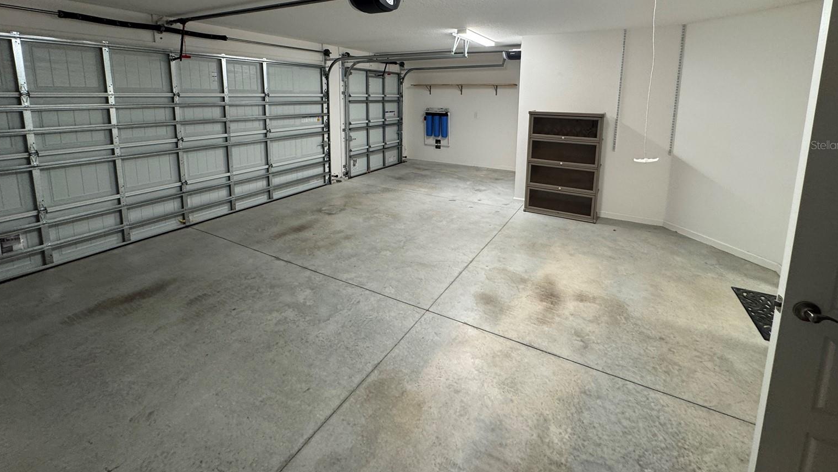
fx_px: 356
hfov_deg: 99.4
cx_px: 423
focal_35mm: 16
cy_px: 145
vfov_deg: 64.7
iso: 200
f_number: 2.2
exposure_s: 1/60
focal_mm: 2.22
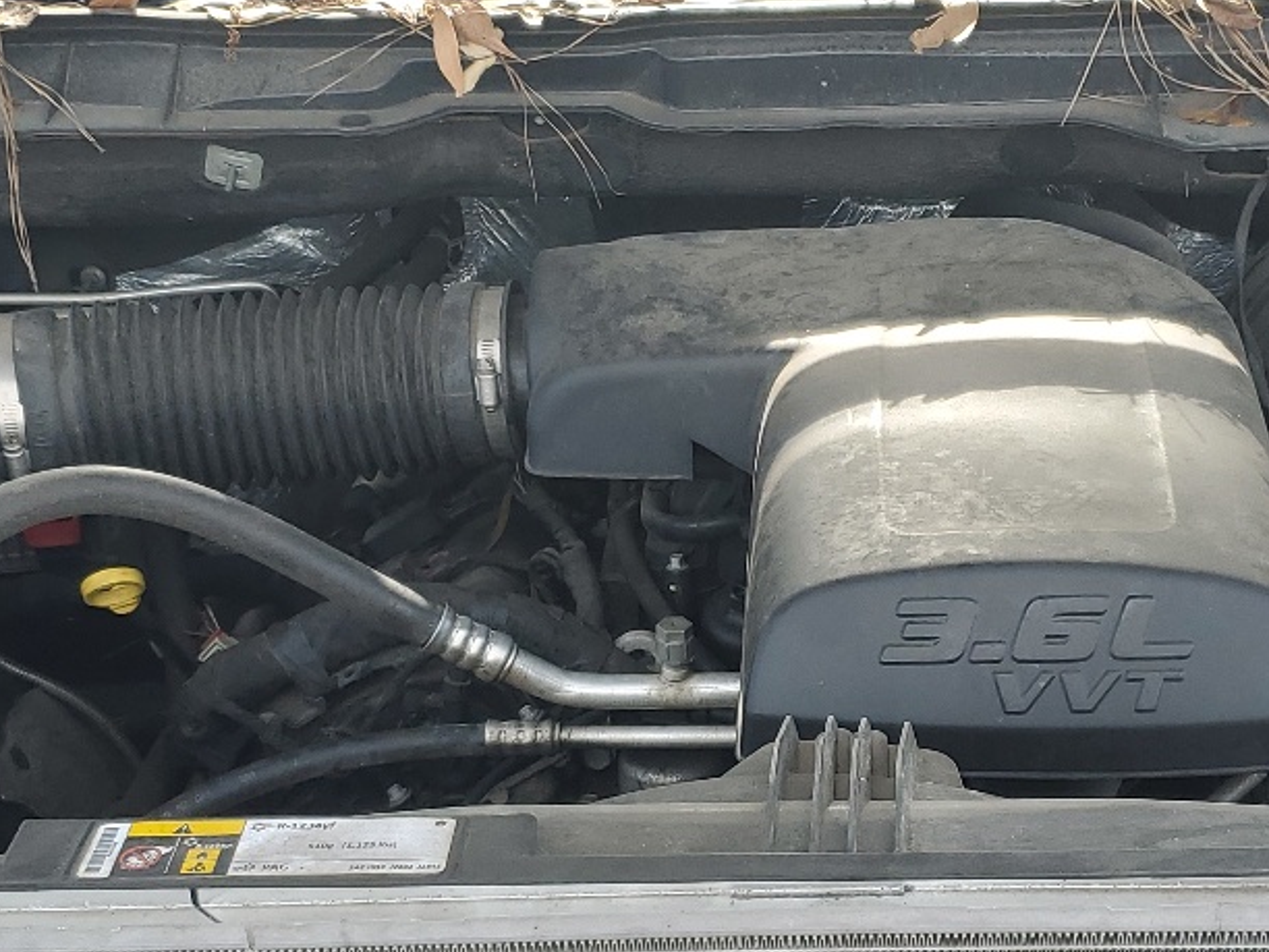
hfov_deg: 28.4
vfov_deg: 21.5
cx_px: 838
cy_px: 645
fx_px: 2493
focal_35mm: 68
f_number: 1.5
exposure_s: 1/476
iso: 50
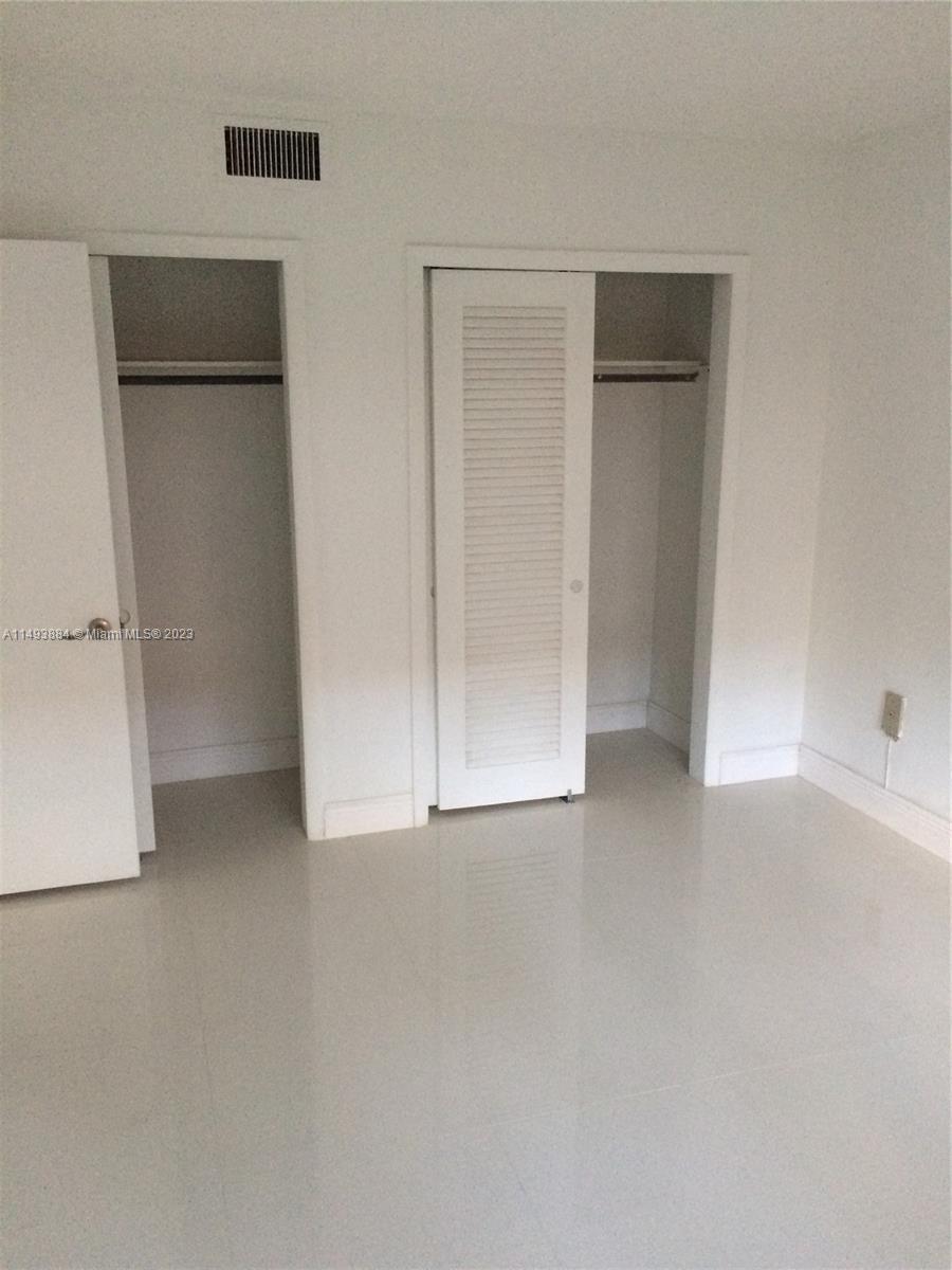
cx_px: 476
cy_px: 635
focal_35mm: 29
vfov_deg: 61.7
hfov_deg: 48.2
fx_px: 1063
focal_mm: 4.15
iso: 250
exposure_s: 1/20
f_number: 2.2
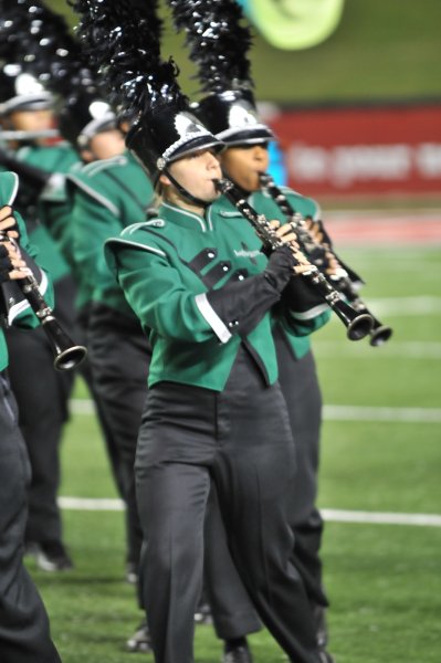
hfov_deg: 4.6
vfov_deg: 6.9
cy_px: 332
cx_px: 220
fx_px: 5522
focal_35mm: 300
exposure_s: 1/100
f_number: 2.8
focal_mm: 200
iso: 800
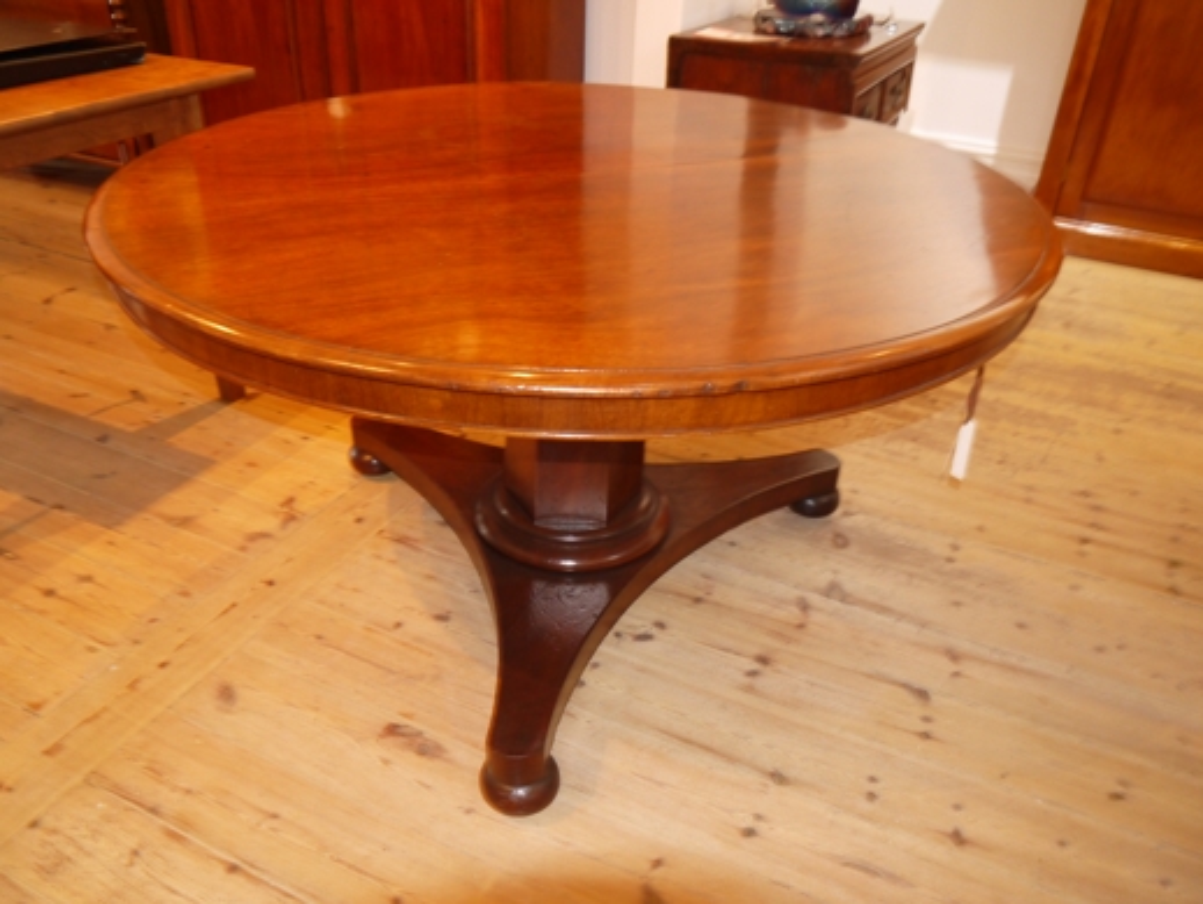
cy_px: 452
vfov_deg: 49.8
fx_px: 974
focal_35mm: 28
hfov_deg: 63.4
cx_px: 602
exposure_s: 1/8
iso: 500
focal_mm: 14
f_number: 3.5
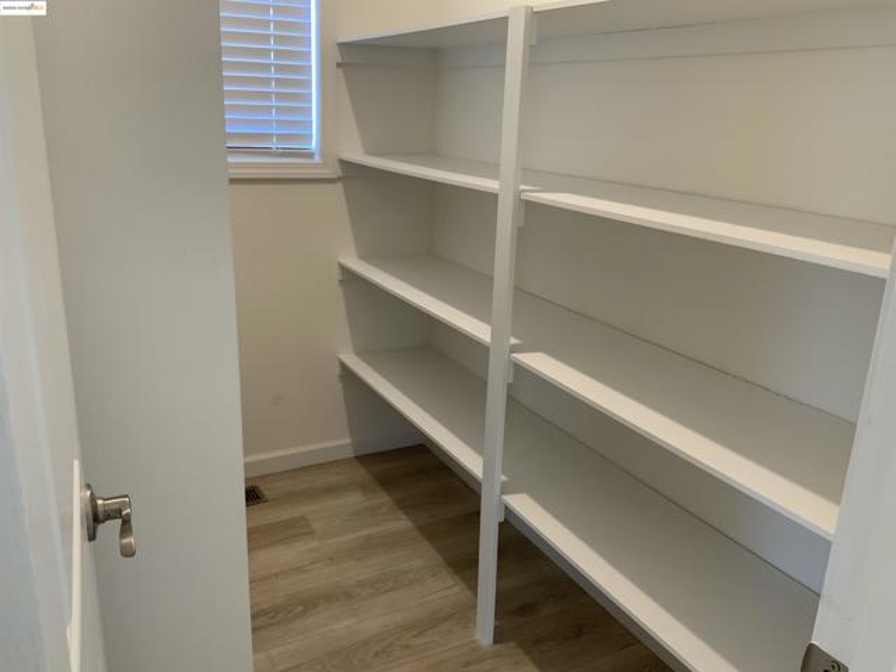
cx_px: 448
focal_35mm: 29
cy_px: 336
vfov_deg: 48.2
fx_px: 751
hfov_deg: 61.7
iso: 125
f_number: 1.8
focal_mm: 3
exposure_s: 1/60
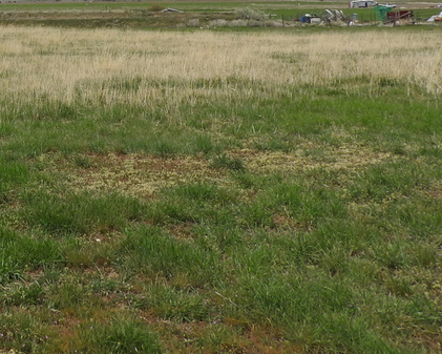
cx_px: -45
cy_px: -17
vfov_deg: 25.1
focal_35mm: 57
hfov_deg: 29.7
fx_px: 746
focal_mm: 4.3
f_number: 3.8
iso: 100
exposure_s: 1/1600
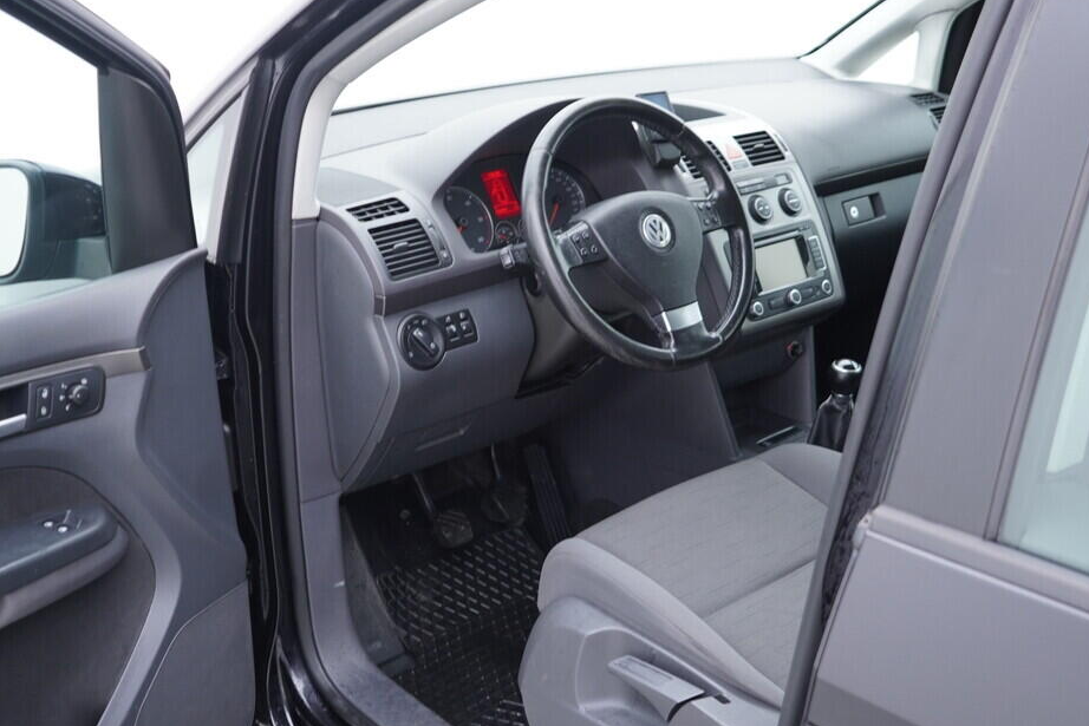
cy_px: 368
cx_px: 585
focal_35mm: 40
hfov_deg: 48.4
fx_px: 1210
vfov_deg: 33.4
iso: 200
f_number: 2.8
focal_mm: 24
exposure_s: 1/40
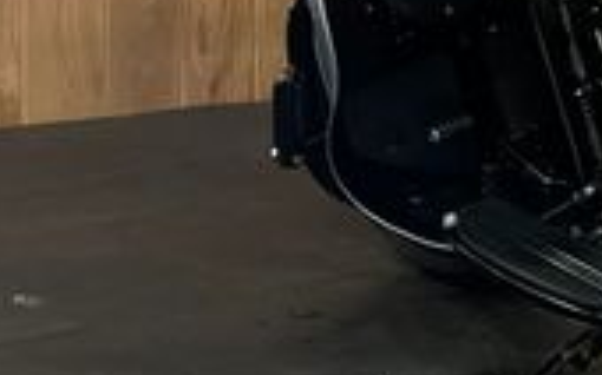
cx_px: 1048
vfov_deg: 12.4
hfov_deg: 16.9
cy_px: 4
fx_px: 1705
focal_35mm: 104
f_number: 1.6
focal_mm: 5.1
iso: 500
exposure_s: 1/33
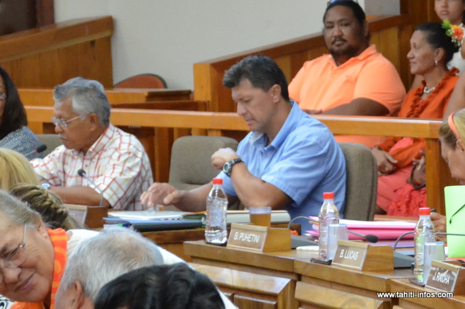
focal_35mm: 105
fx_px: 1354
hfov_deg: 19.5
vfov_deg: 13.0
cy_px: 154
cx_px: 232
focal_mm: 70
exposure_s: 1/160
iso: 2500
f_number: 6.3
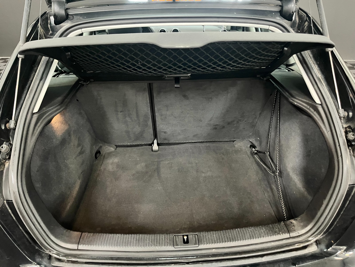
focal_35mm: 26
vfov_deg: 53.1
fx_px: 267
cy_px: 134
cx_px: 178
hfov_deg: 67.3
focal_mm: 5.1
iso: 500
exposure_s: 1/25
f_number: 1.6
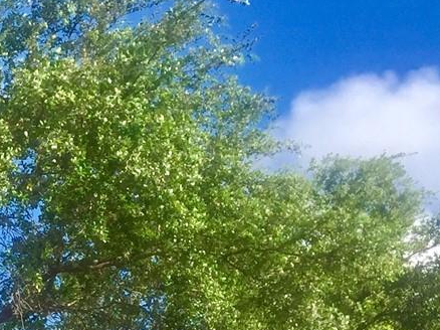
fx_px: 1347
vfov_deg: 12.9
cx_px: -213
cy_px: 562
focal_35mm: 106
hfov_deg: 16.9
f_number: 2.2
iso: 32
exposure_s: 1/1163
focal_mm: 4.15
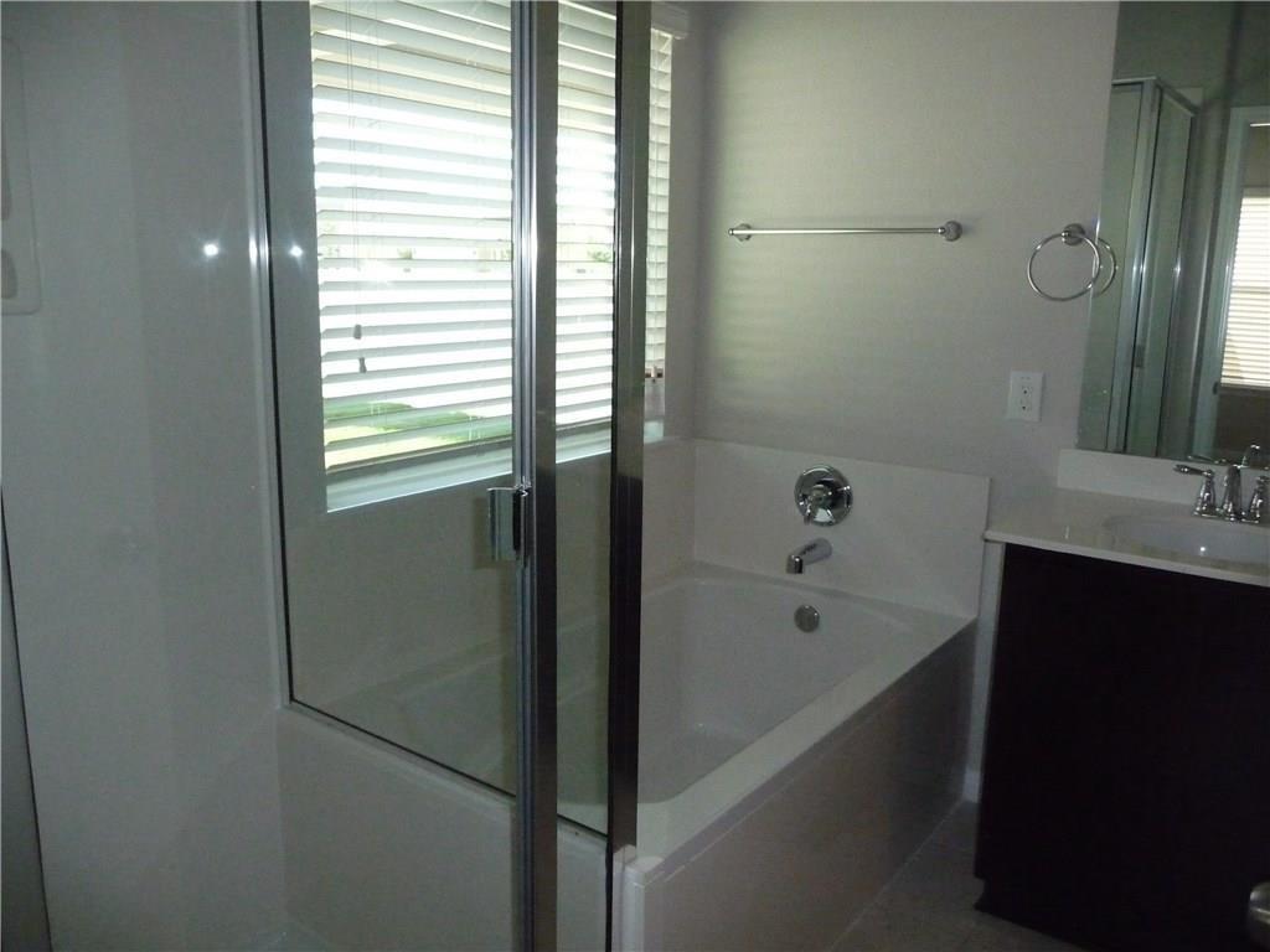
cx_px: 635
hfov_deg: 63.4
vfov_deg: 49.7
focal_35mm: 28
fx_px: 1027
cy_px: 476
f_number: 3.3
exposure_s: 1/400
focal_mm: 4.7
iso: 800
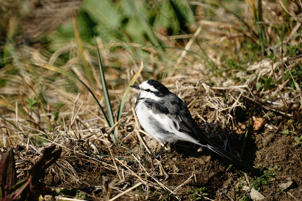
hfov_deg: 2.8
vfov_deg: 1.8
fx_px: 6289
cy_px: 100
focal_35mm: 750
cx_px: 151
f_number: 8
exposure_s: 1/500
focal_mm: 500
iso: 200
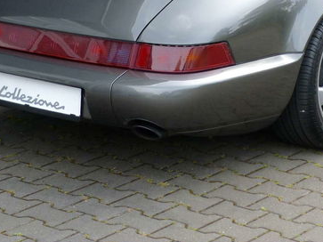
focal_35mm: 129
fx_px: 1203
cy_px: -8
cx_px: 250
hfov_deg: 15.2
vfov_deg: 11.4
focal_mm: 11
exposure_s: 1/125
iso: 80
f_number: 4
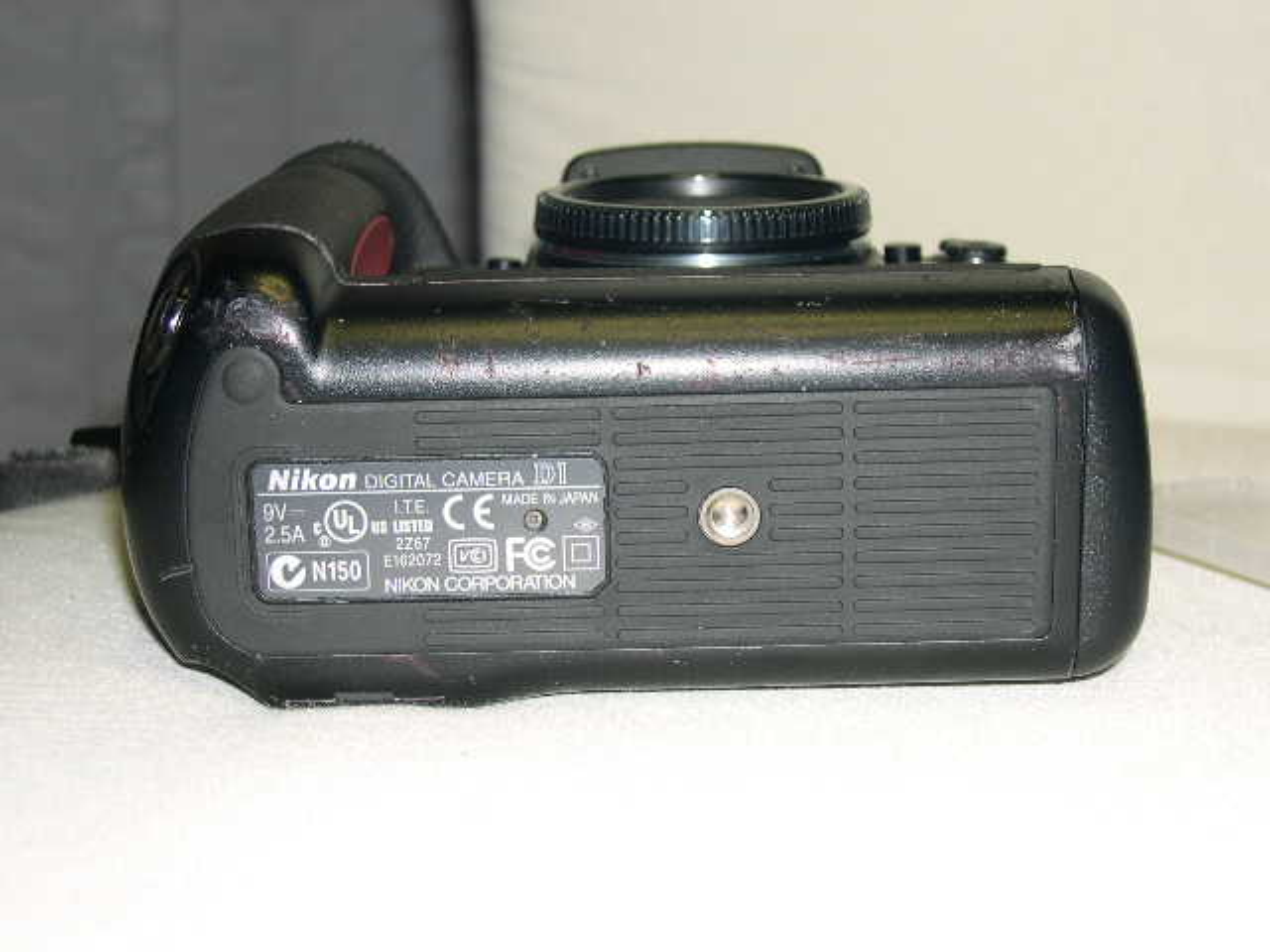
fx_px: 2091
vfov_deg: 25.7
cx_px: 635
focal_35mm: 57
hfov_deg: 33.8
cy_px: 476
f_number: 3.4
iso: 100
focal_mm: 12.2
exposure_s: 1/60
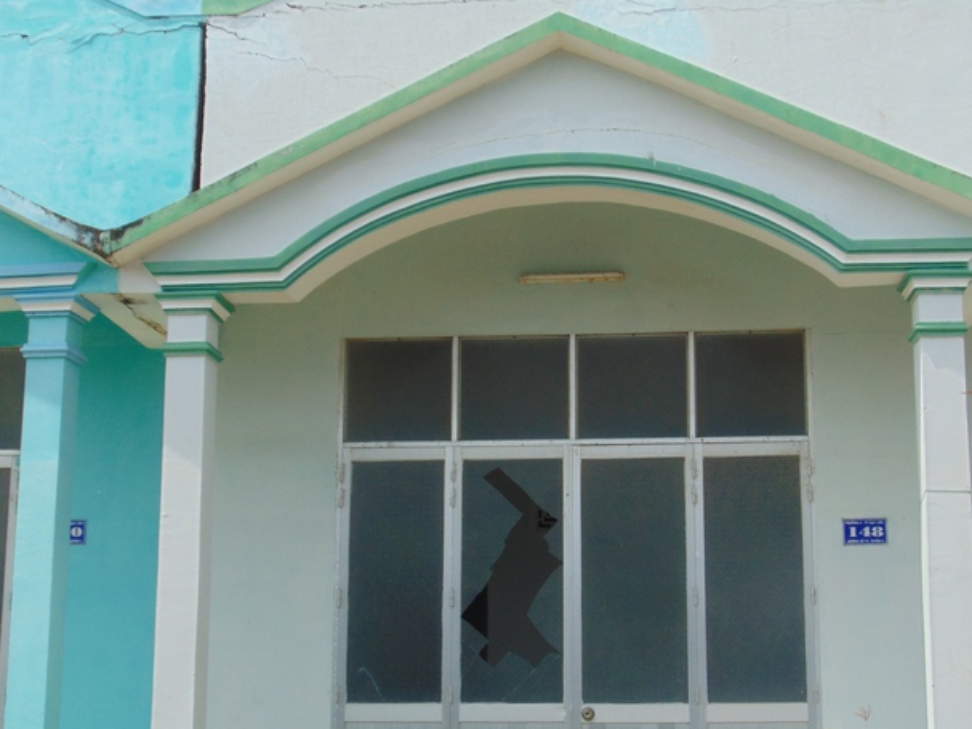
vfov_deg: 26.9
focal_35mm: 54
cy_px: 467
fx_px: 1516
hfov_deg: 35.5
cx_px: 570
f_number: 8.7
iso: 80
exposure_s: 1/200
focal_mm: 7.6
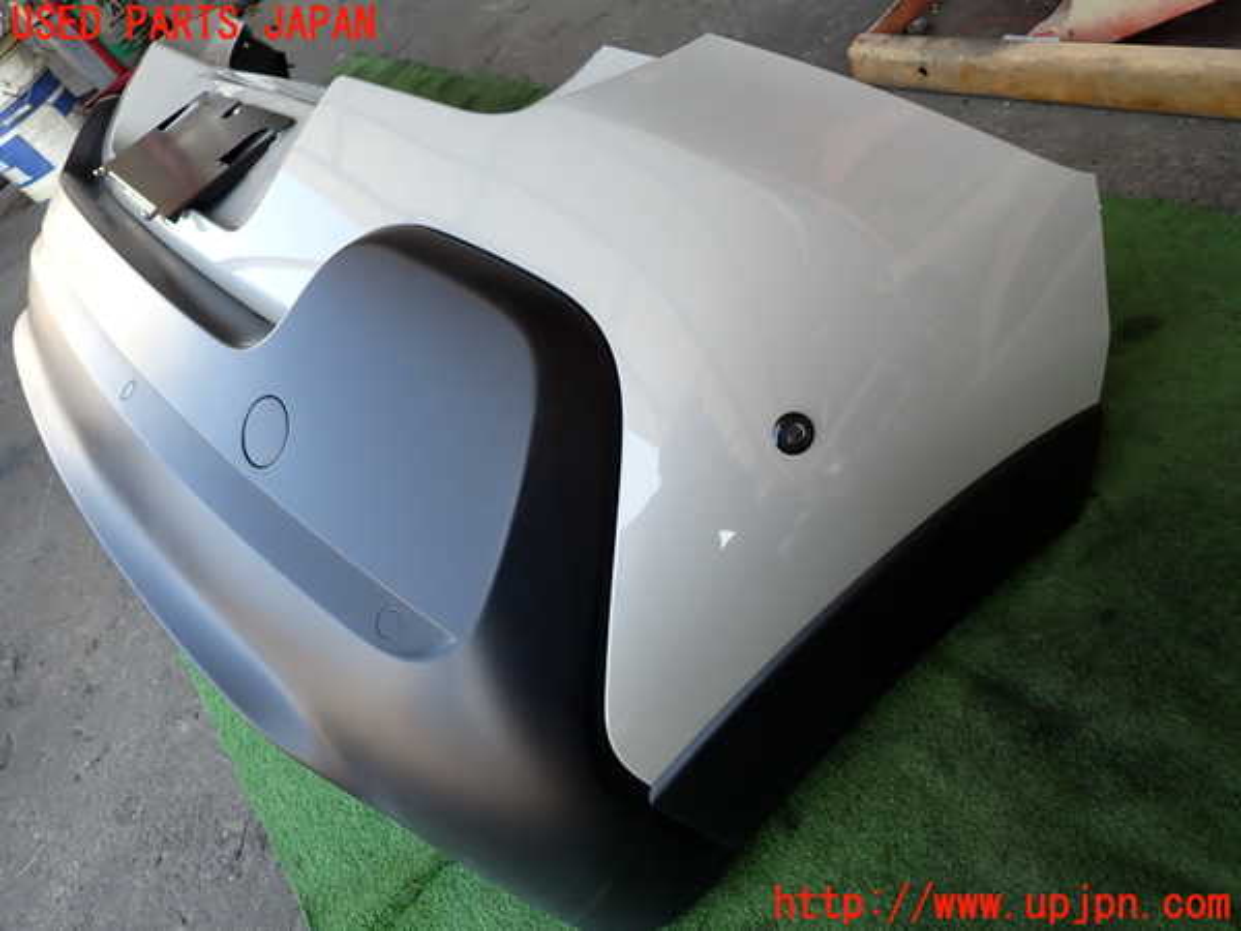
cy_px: 466
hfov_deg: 69.4
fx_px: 896
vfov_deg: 54.9
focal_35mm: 25
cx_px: 620
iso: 100
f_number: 2
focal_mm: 4.5
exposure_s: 1/200
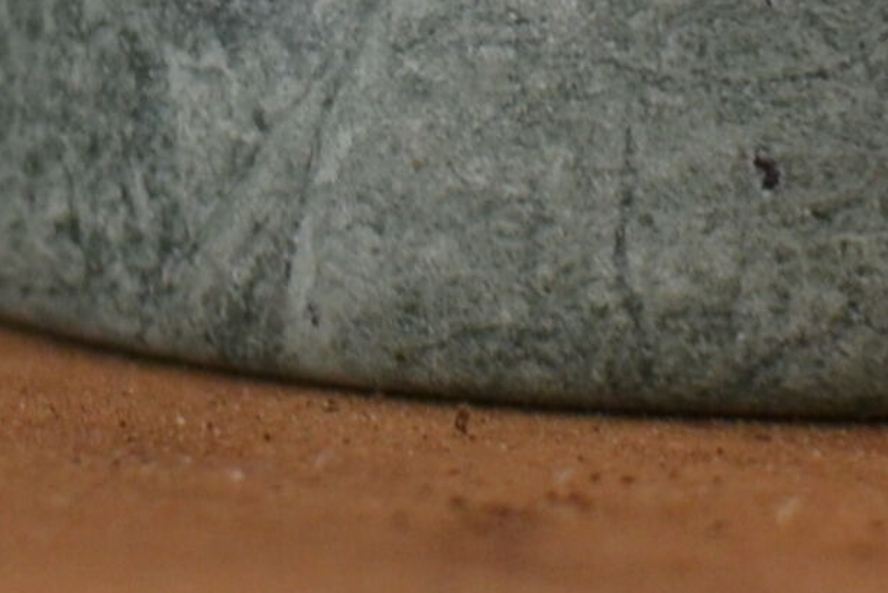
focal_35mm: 394
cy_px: -1310
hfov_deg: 5.2
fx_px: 9717
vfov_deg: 3.4
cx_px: 80
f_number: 5
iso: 400
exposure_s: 1/100
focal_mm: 35
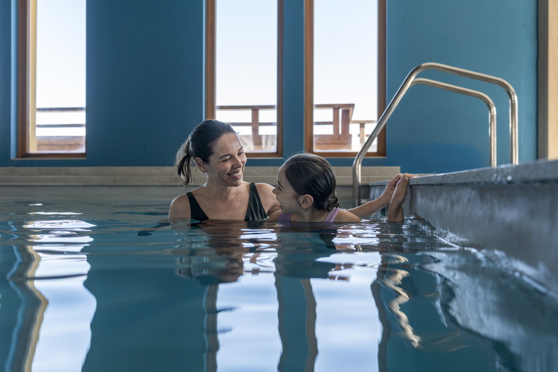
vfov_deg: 37.8
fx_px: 542
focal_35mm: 35
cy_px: 186
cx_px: 279
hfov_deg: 54.4
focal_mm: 35
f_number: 4
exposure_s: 1/350
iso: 320
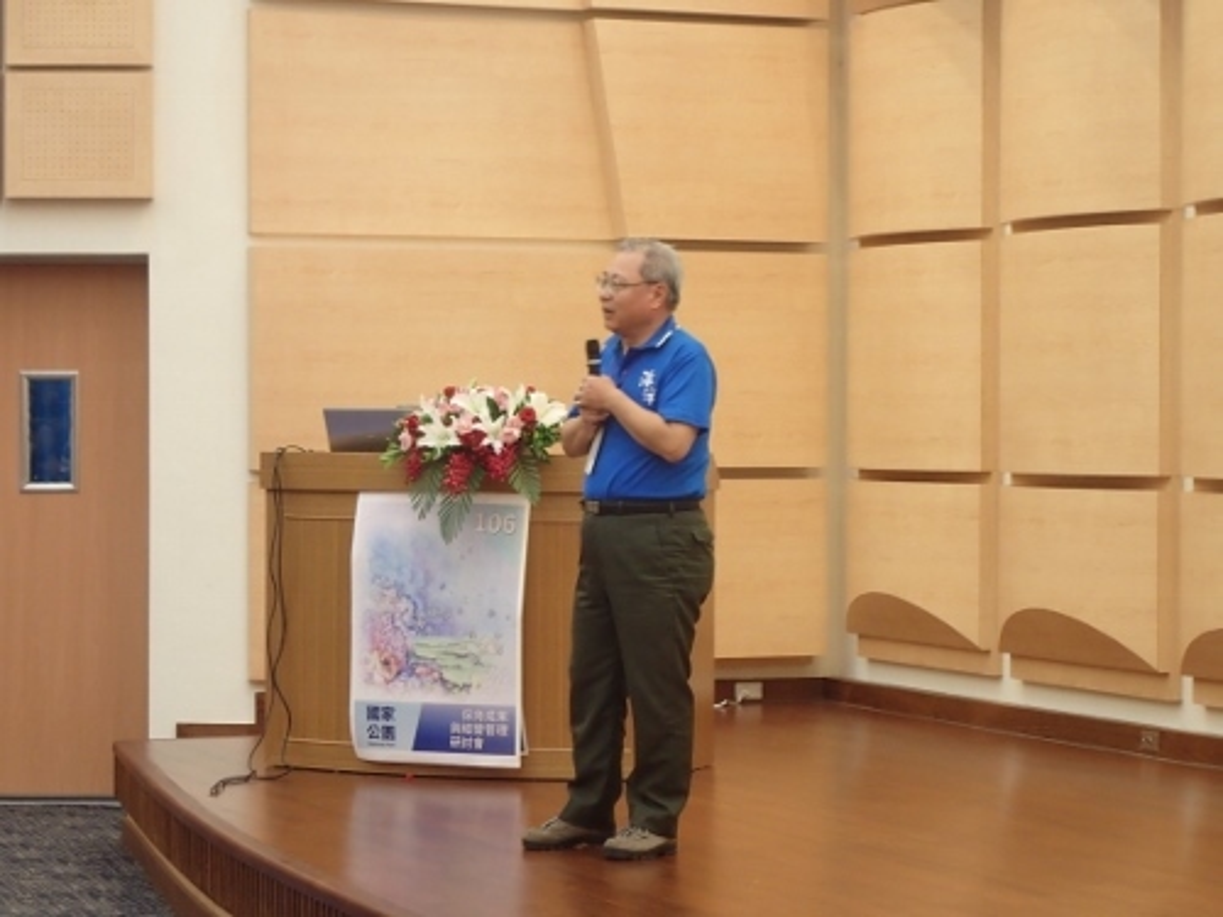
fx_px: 3533
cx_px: 612
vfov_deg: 14.8
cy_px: 458
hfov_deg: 19.6
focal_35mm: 100
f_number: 4.9
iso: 400
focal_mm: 18
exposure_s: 1/13
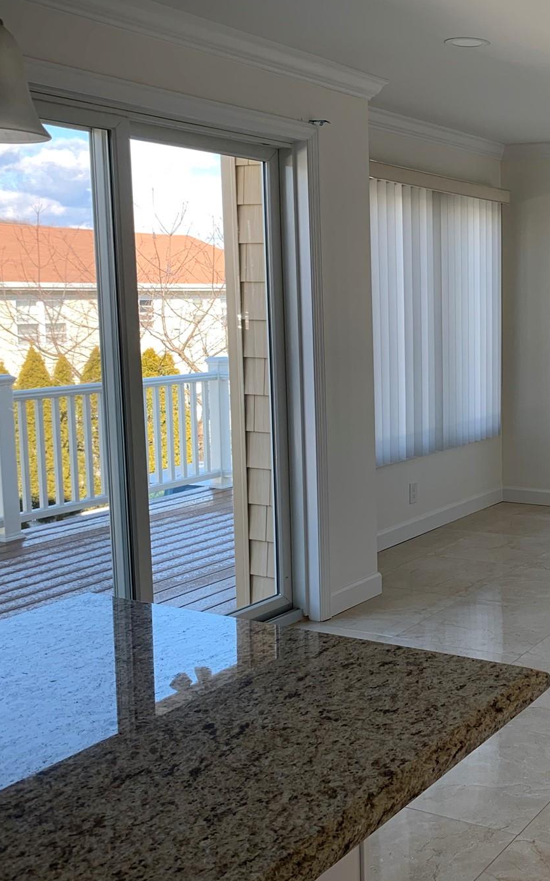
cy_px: 435
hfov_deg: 28.3
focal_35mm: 42
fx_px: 1007
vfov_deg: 47.2
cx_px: 572
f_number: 1.8
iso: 25
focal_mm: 4.25
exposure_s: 1/122
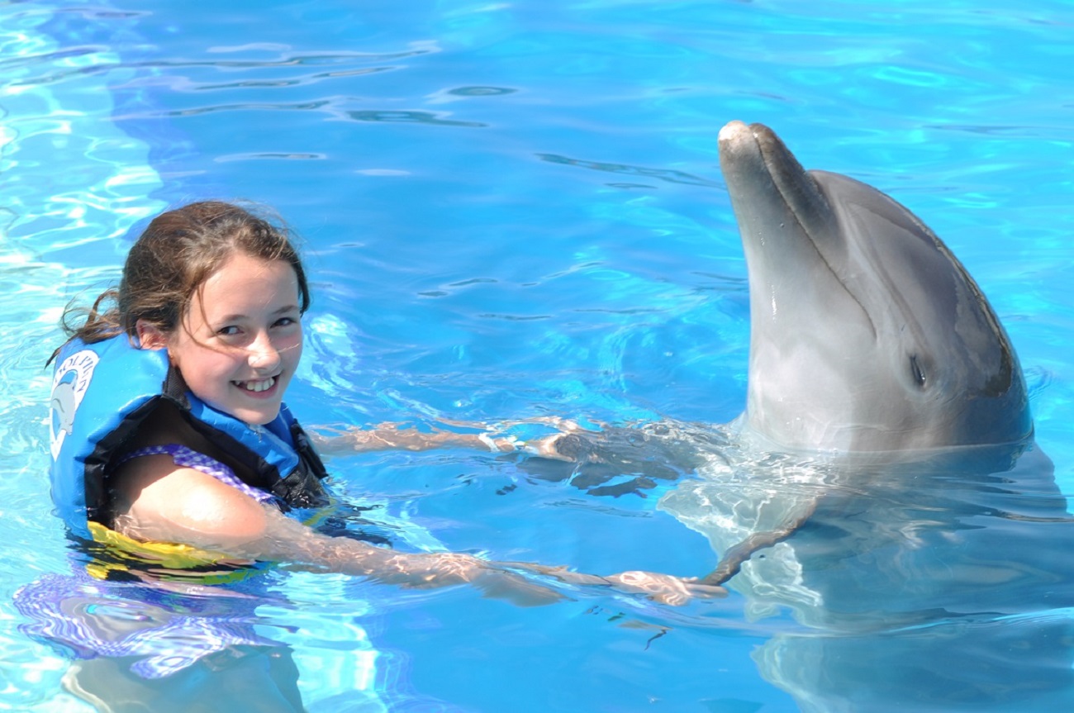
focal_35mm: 158
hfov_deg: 13.1
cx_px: 537
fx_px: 4692
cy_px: 356
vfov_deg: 8.7
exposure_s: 1/200
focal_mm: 105
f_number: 9
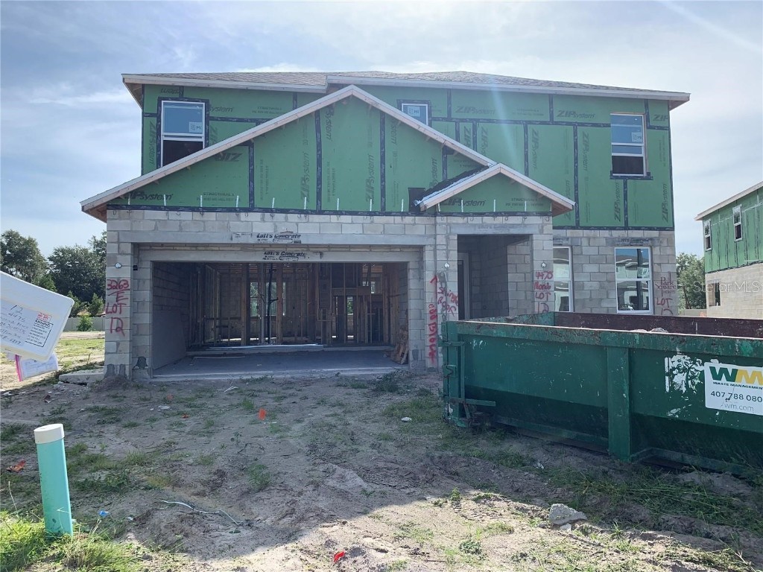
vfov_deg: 53.1
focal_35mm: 26
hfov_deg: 67.3
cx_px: 382
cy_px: 286
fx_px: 573
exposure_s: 1/1748
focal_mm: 4.25
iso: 25
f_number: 1.8
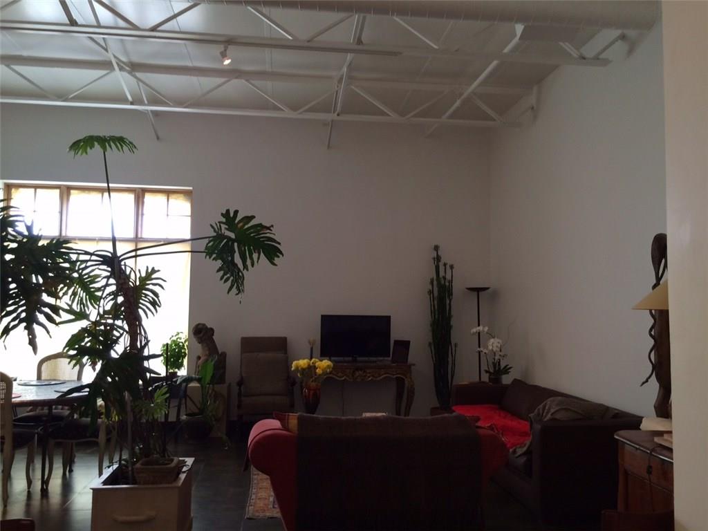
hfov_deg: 61.7
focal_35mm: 29
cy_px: 266
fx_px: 593
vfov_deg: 48.2
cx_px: 354
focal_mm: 4.15
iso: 50
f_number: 2.2
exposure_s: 1/30
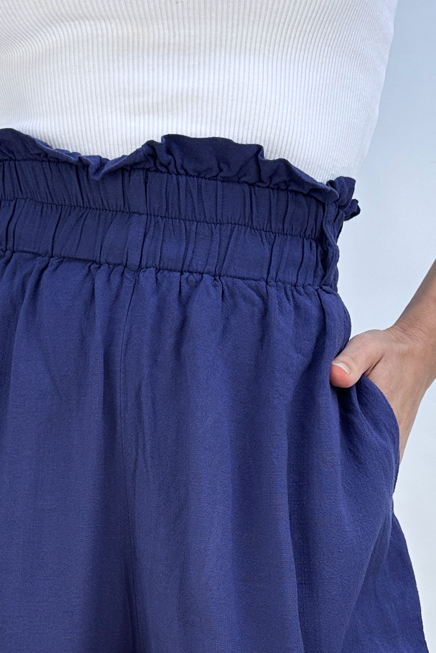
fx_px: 817
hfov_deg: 29.8
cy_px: 400
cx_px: 179
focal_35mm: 45
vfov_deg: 43.3
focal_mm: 6.86
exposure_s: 1/535
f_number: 1.78
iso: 80
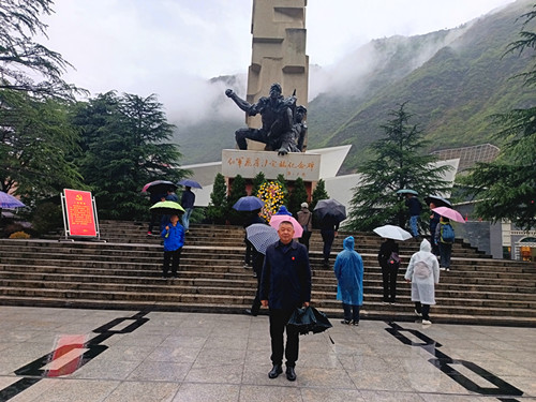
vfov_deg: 56.8
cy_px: 201
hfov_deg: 71.6
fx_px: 372
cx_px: 268
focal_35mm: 24
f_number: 1.75
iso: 211
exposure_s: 1/100
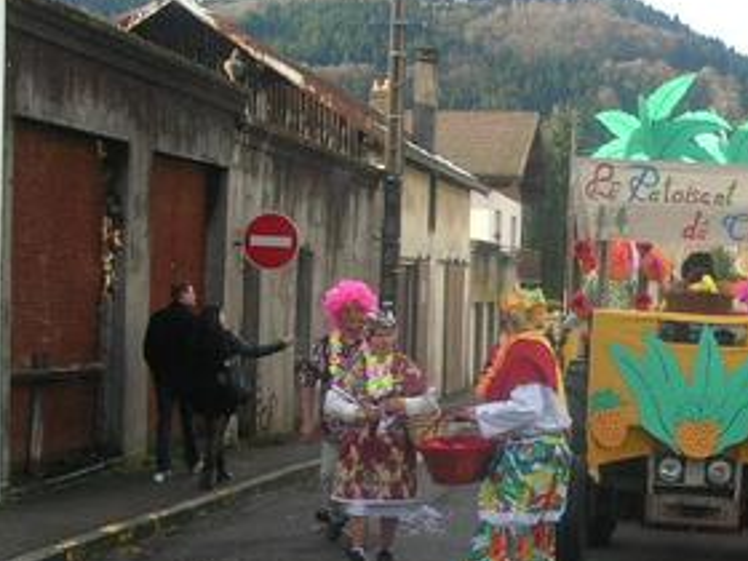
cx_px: 534
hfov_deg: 24.2
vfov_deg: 18.3
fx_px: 1729
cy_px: 430
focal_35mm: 80
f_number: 2.8
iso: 50
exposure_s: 1/320
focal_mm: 5.8
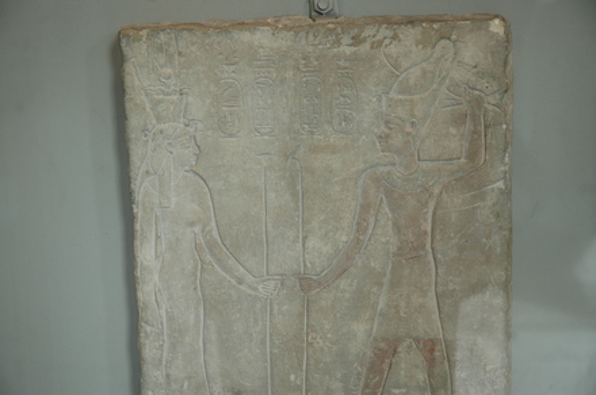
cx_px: 298
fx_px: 1537
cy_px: 198
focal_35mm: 93
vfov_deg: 14.7
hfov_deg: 21.9
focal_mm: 62
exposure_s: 1/60
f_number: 4.5
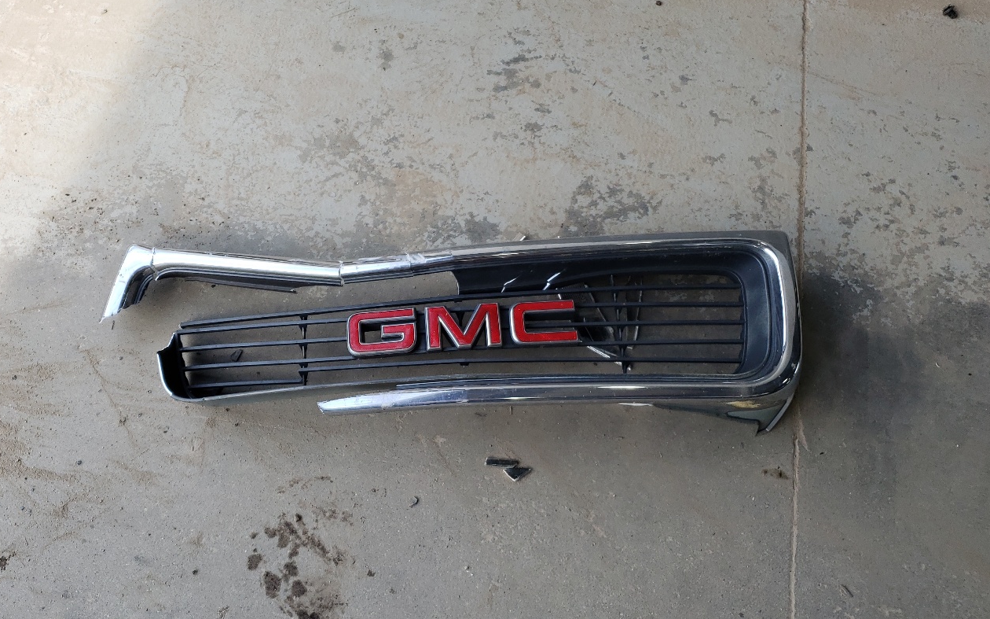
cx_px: 416
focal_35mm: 35
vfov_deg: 36.2
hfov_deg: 55.1
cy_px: 362
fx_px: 944
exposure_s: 1/435
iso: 50
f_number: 1.5
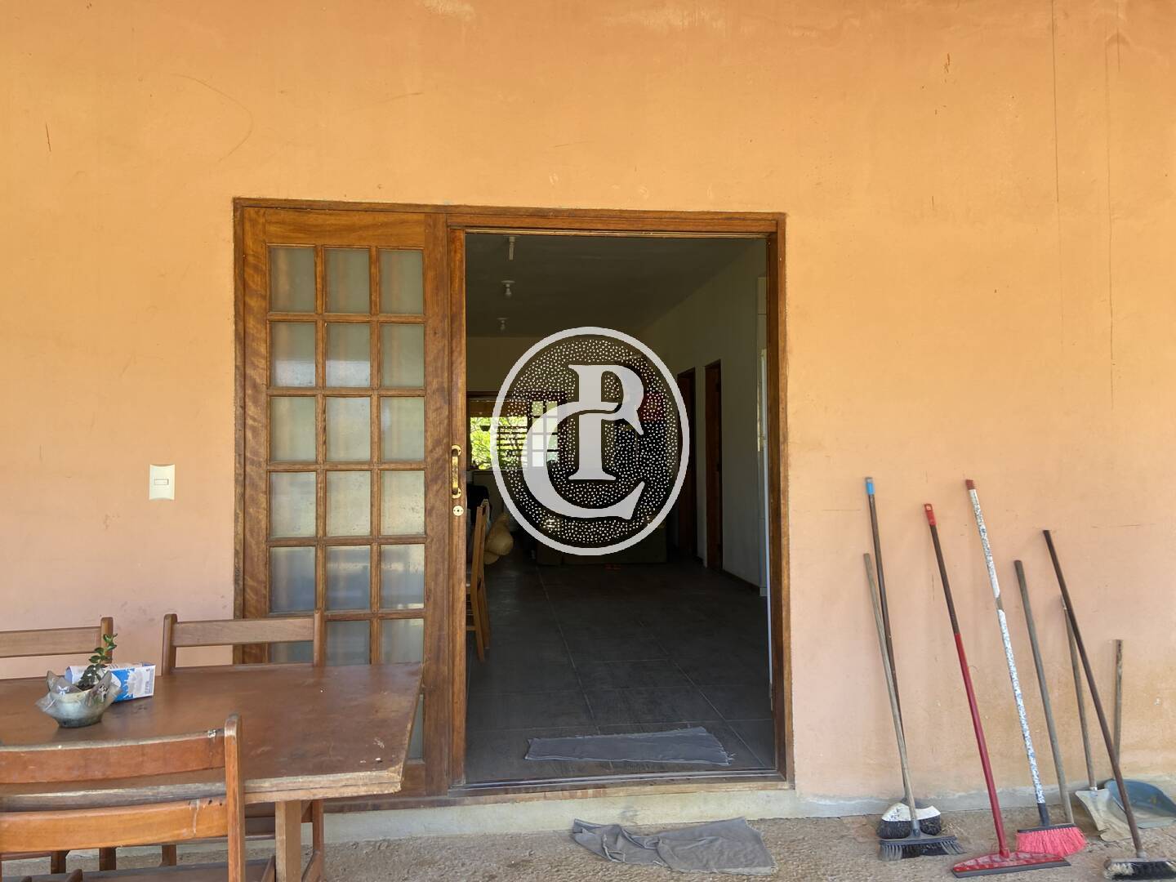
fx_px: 883
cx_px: 588
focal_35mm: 26
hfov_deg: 67.3
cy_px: 441
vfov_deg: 53.1
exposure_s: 1/122
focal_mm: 4.25
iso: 32
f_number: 1.8
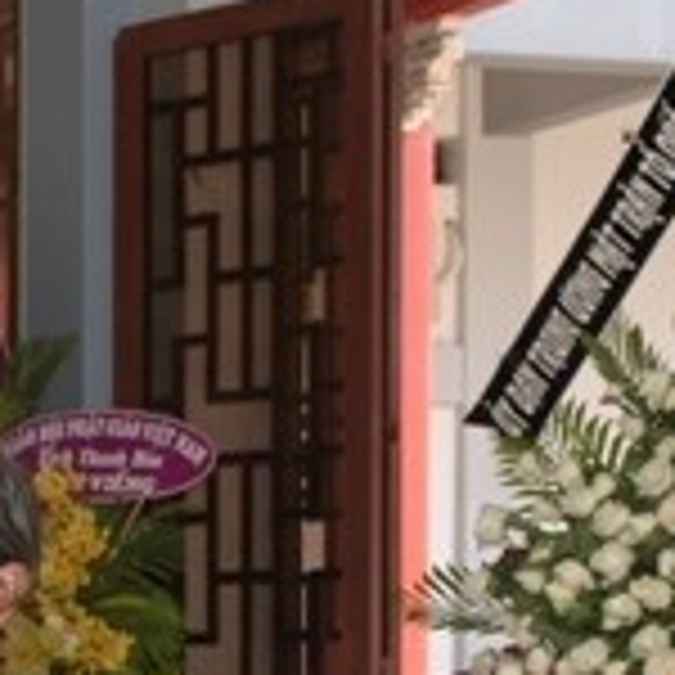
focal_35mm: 158
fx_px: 3482
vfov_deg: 10.9
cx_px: -441
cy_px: 747
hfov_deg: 10.6
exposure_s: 1/60
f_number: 4
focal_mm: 29
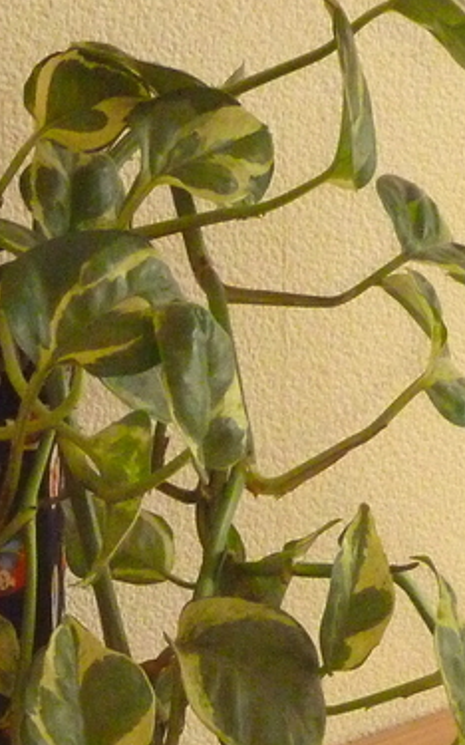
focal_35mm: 129
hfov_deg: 10.1
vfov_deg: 15.7
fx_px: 2619
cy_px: 854
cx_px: 93
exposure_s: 1/13
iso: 800
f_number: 4
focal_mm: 6.8
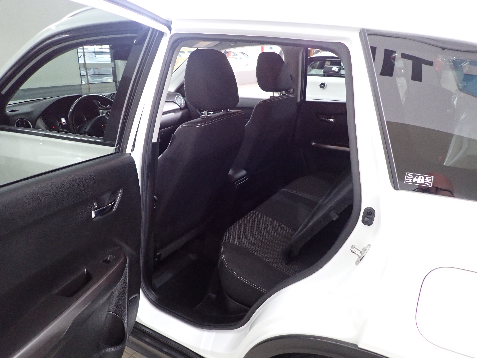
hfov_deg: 69.4
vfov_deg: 54.9
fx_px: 344
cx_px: 238
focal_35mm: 25
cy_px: 179
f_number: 2
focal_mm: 4.5
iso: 400
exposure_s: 1/30
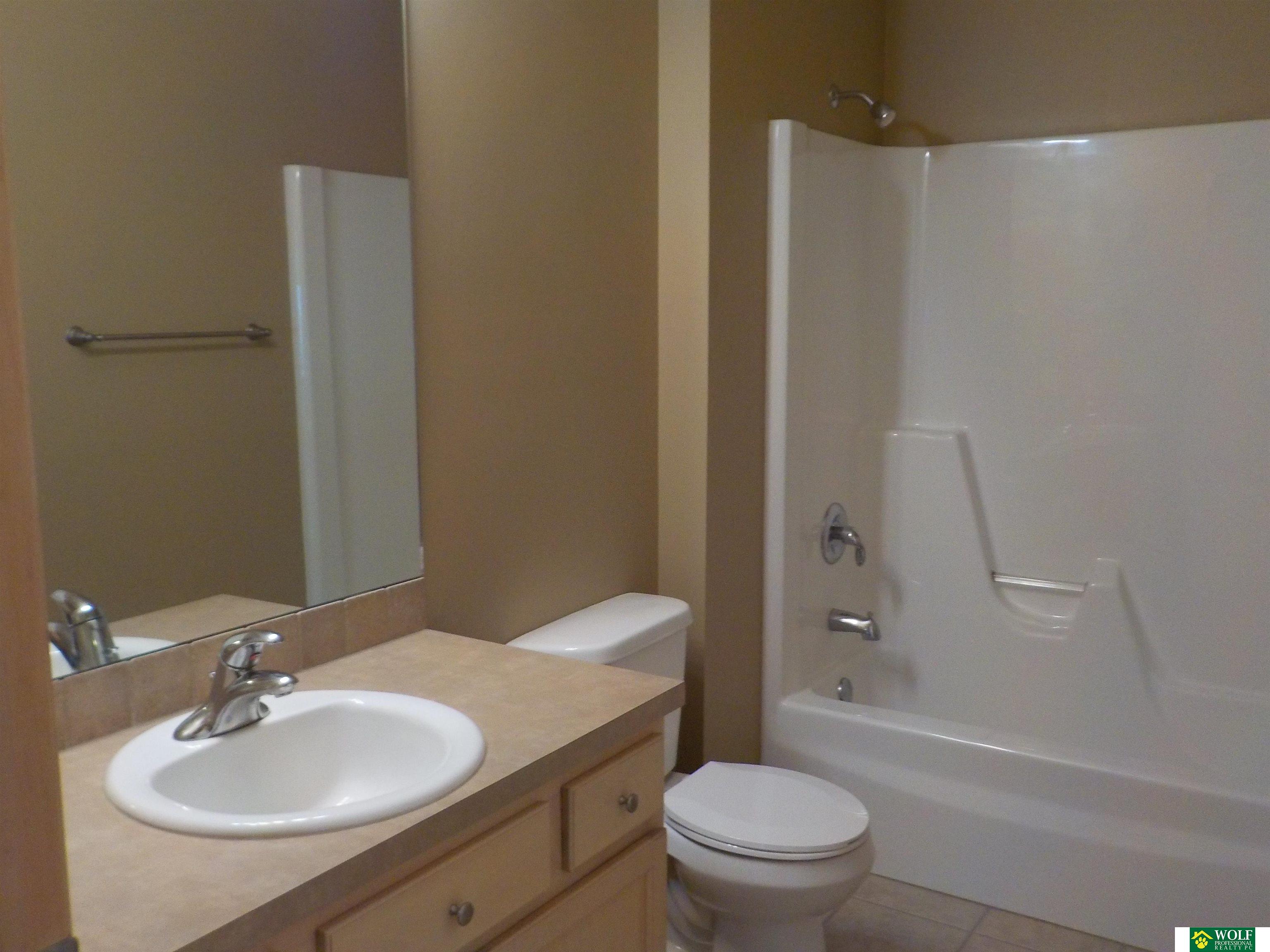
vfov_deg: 46.8
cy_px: 476
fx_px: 1101
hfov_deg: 60.0
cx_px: 635
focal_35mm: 30
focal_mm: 4.1
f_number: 3.3
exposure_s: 1/30
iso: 280
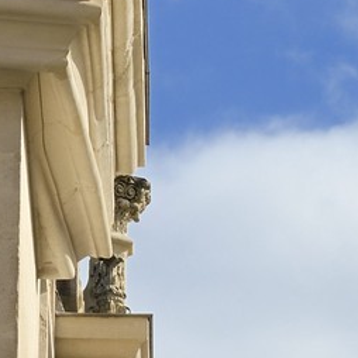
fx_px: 4376
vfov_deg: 4.6
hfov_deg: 4.7
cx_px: 533
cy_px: 858
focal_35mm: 374
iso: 200
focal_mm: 70
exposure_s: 1/250
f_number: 16
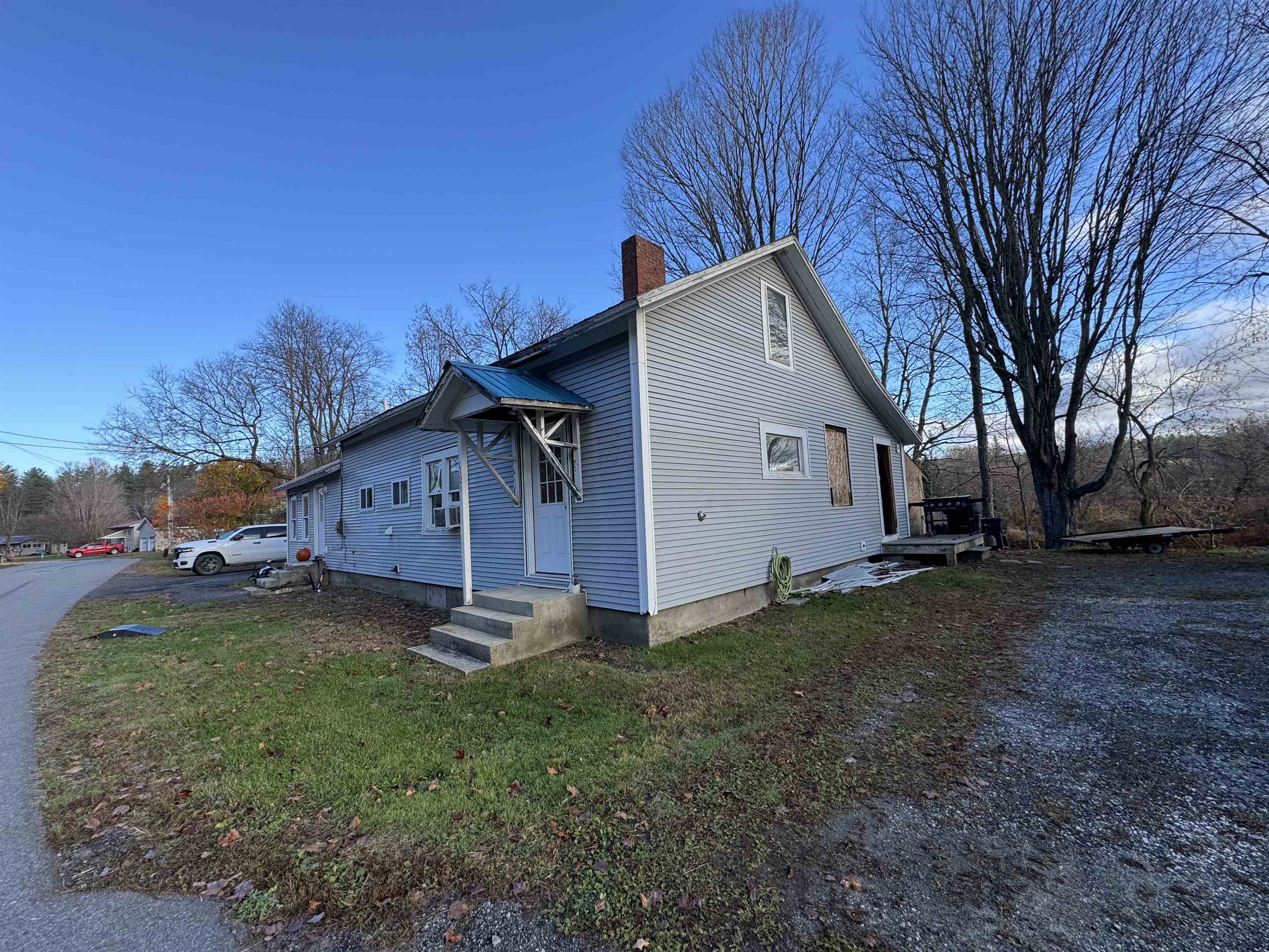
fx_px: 513
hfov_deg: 102.1
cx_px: 634
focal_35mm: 14
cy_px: 476
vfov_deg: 85.7
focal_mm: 2.22
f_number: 2.2
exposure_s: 1/485
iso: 40
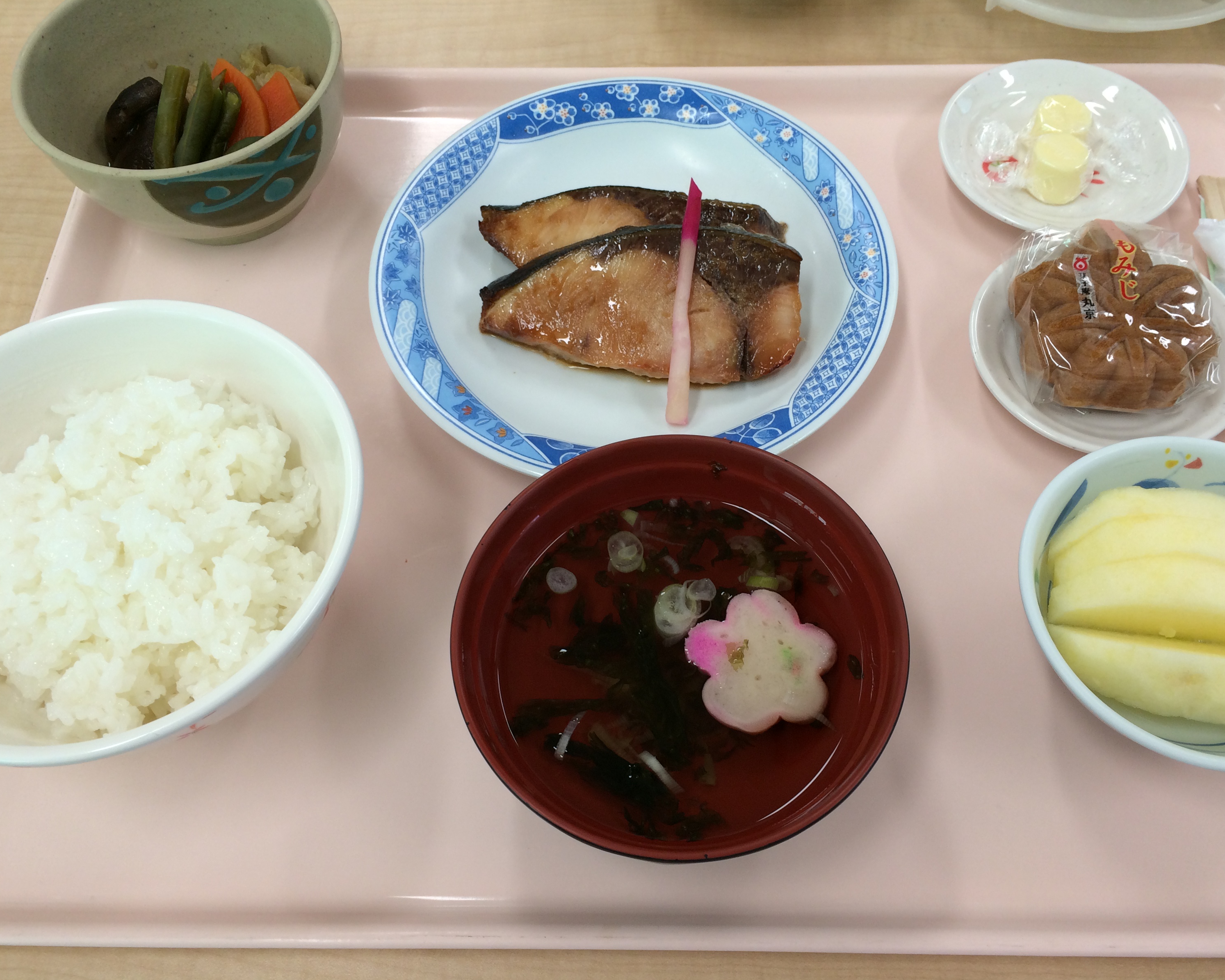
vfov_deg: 45.8
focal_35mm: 32
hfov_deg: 55.6
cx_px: 644
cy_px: 494
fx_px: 1160
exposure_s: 1/60
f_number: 2.2
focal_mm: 4.12
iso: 50
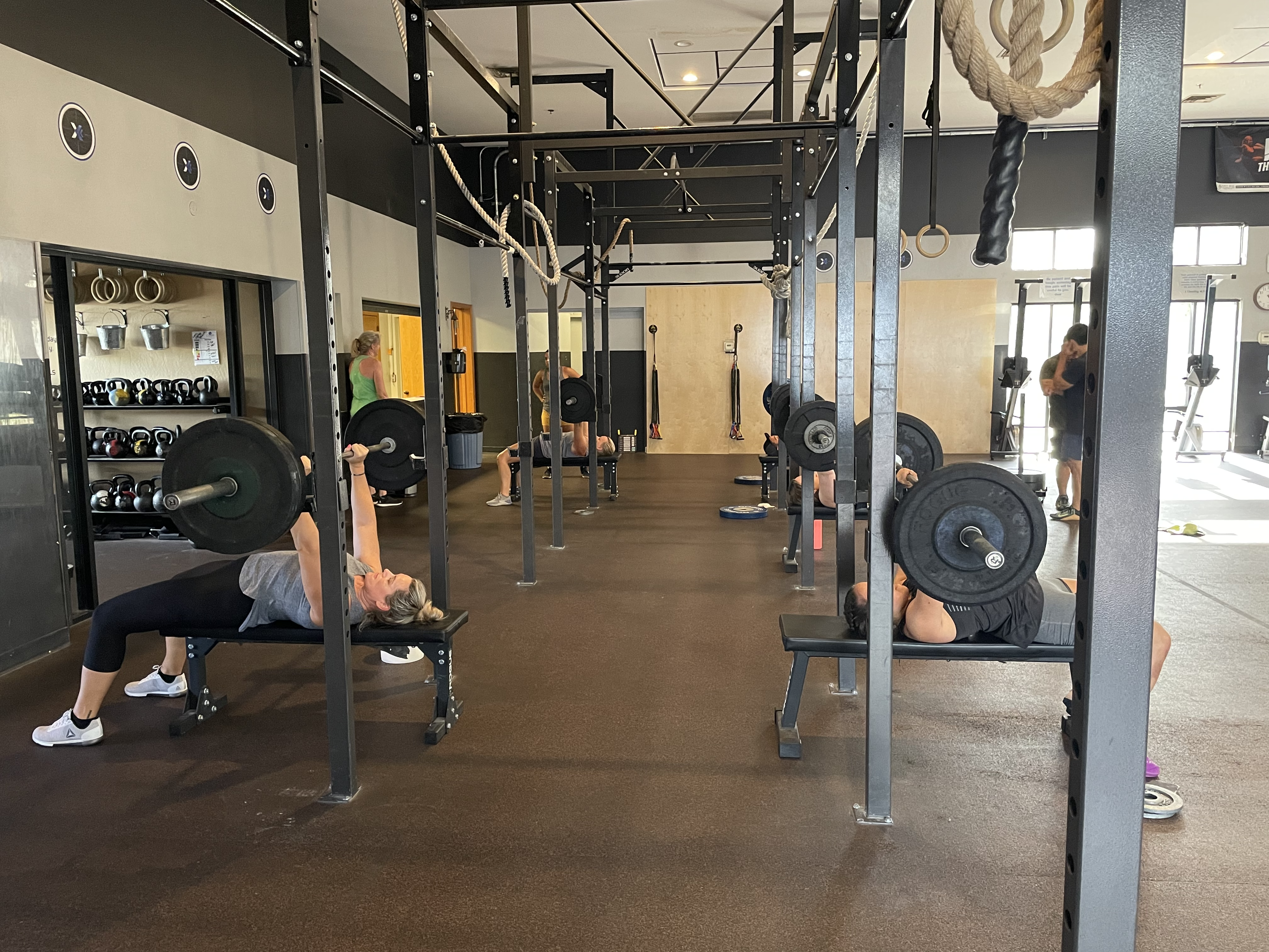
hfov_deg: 67.3
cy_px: 476
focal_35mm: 26
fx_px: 953
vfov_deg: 53.1
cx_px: 634
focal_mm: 4.2
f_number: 1.6
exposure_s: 1/40
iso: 500
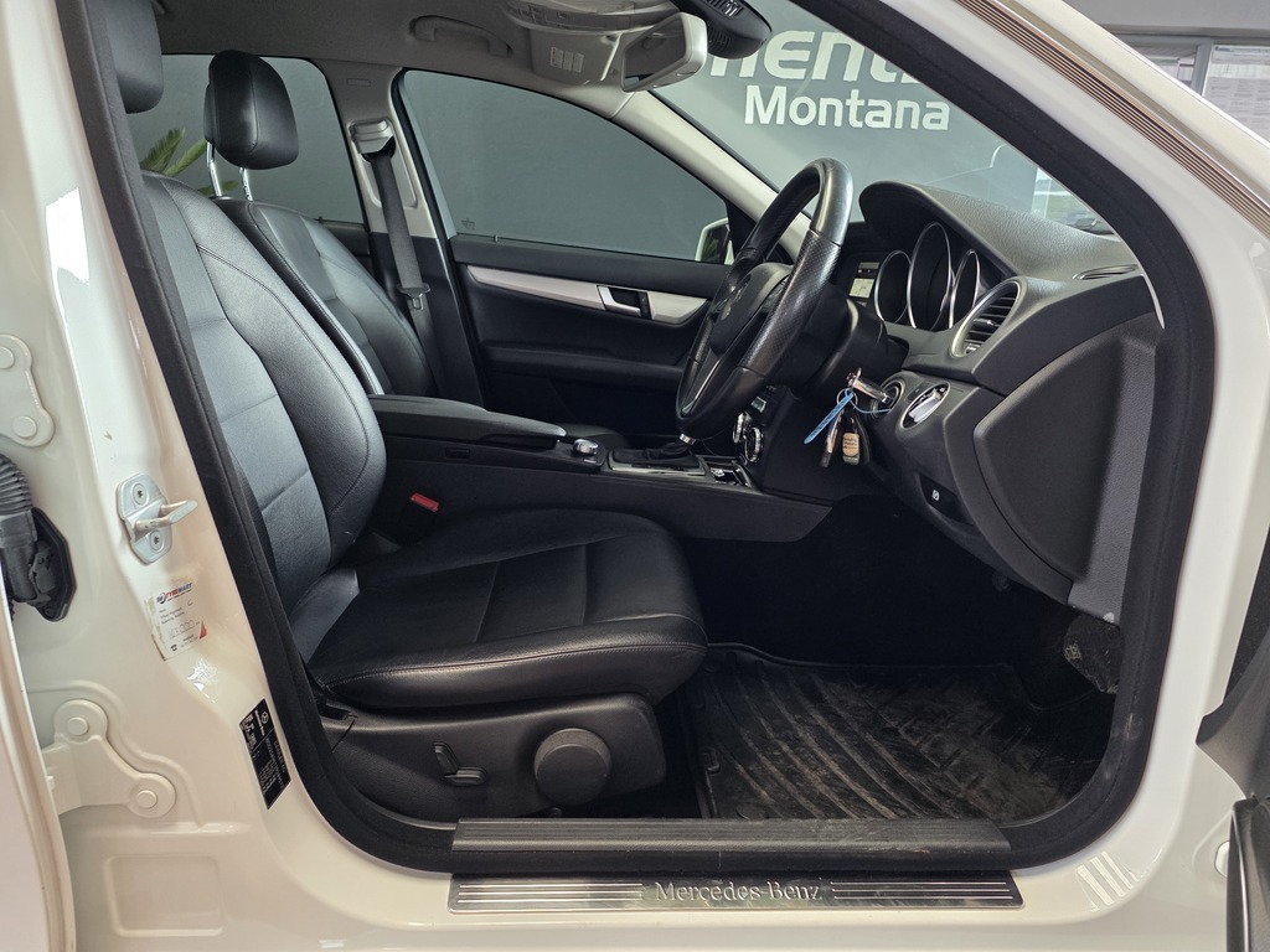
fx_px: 844
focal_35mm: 23
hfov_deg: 73.9
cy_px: 476
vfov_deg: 58.9
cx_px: 635
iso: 200
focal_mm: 6.25
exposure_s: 1/180
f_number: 1.7
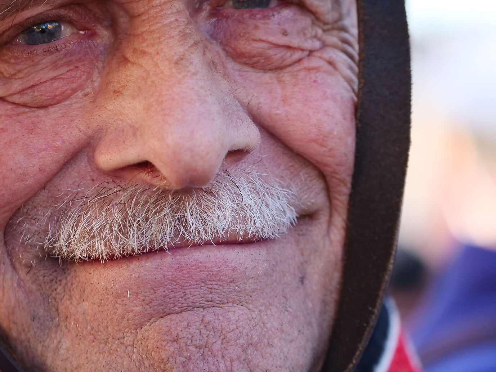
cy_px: 122
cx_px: 133
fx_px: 3396
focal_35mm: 237
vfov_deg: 6.3
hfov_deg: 8.3
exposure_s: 1/800
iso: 500
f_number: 2.8
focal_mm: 68
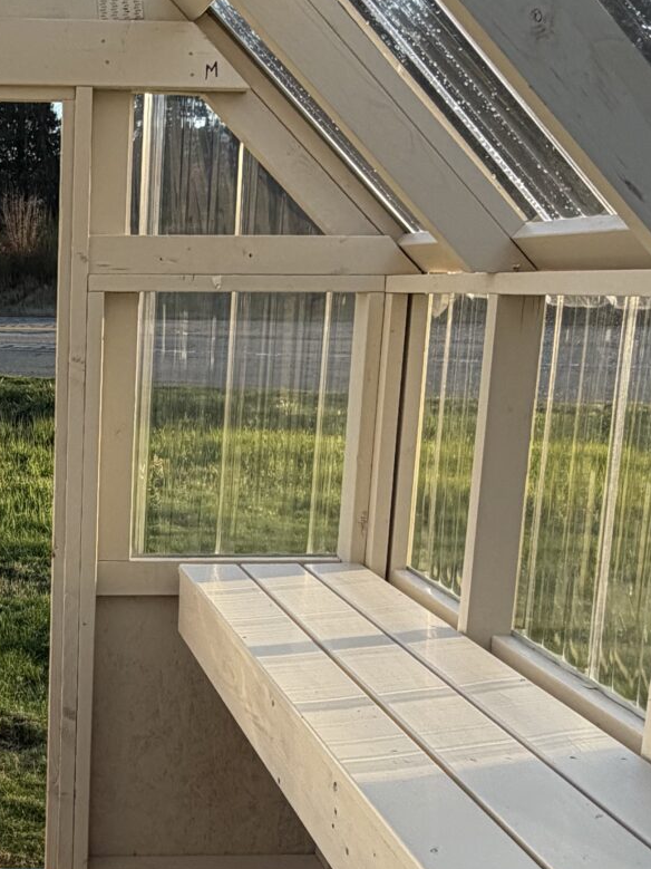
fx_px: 1154
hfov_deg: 29.2
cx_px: -17
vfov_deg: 41.1
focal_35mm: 46
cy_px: 505
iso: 64
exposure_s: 1/419
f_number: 2.2
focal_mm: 2.22
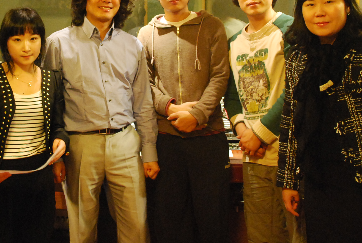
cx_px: 93
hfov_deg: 35.4
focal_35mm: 55
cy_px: 50
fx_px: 554
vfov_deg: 24.4
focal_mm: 20
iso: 1600
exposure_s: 1/15
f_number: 3.8
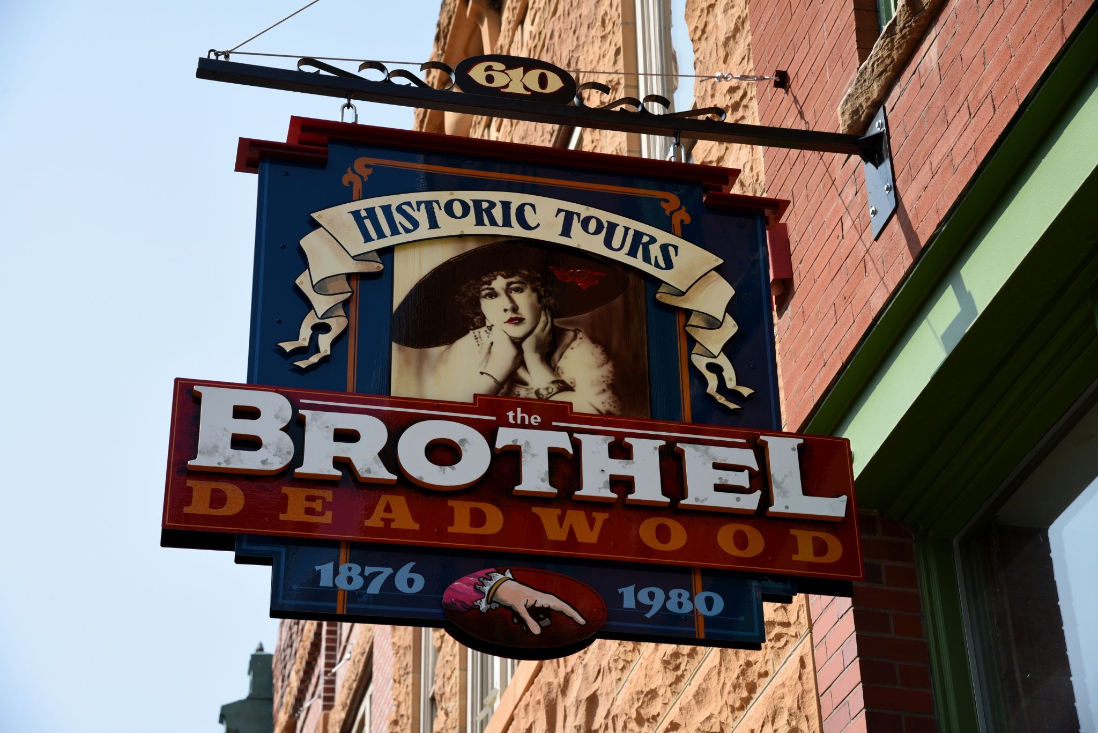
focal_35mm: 70
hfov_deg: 28.8
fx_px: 2136
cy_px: 366
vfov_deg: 19.5
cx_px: 549
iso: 400
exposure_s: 1/640
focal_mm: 70
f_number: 8
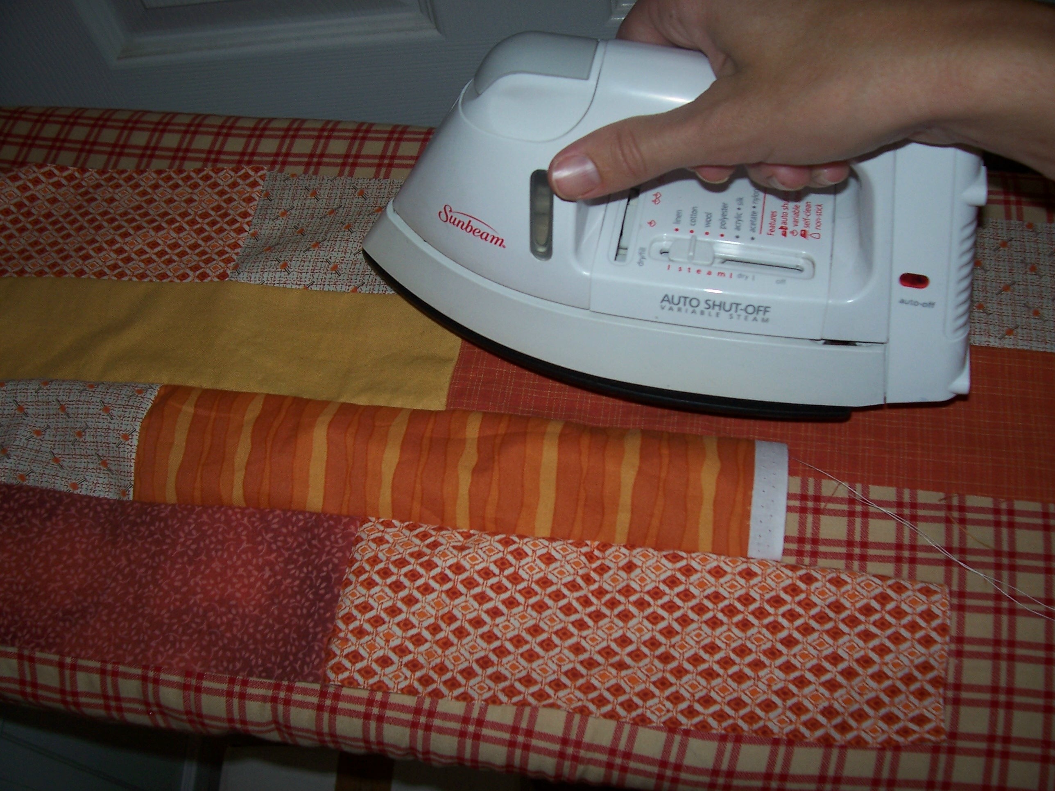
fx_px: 1036
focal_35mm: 34
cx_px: 528
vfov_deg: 41.8
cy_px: 396
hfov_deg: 54.0
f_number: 2.7
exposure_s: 1/60
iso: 80
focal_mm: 5.6
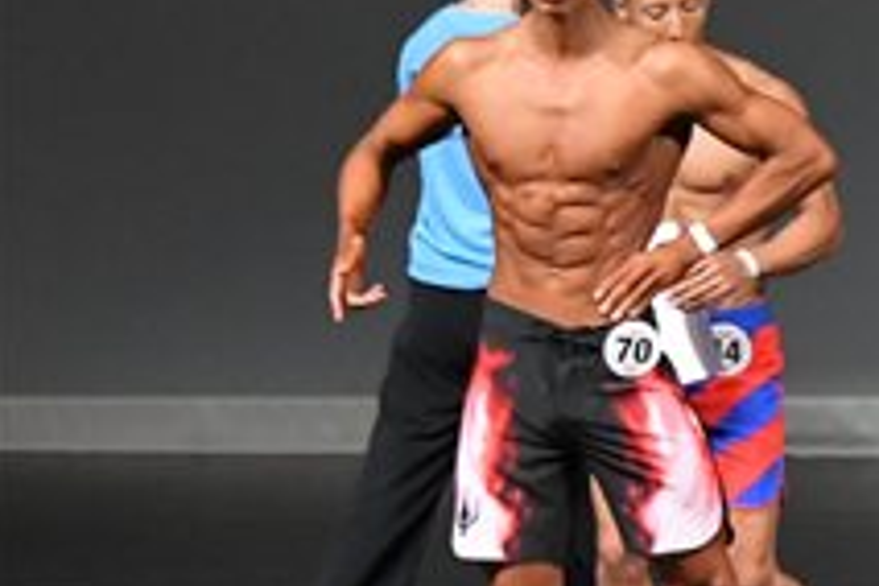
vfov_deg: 2.2
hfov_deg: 3.3
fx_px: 14942
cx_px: 1591
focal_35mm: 612
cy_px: 351
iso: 4000
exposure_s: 1/400
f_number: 5.6
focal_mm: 112
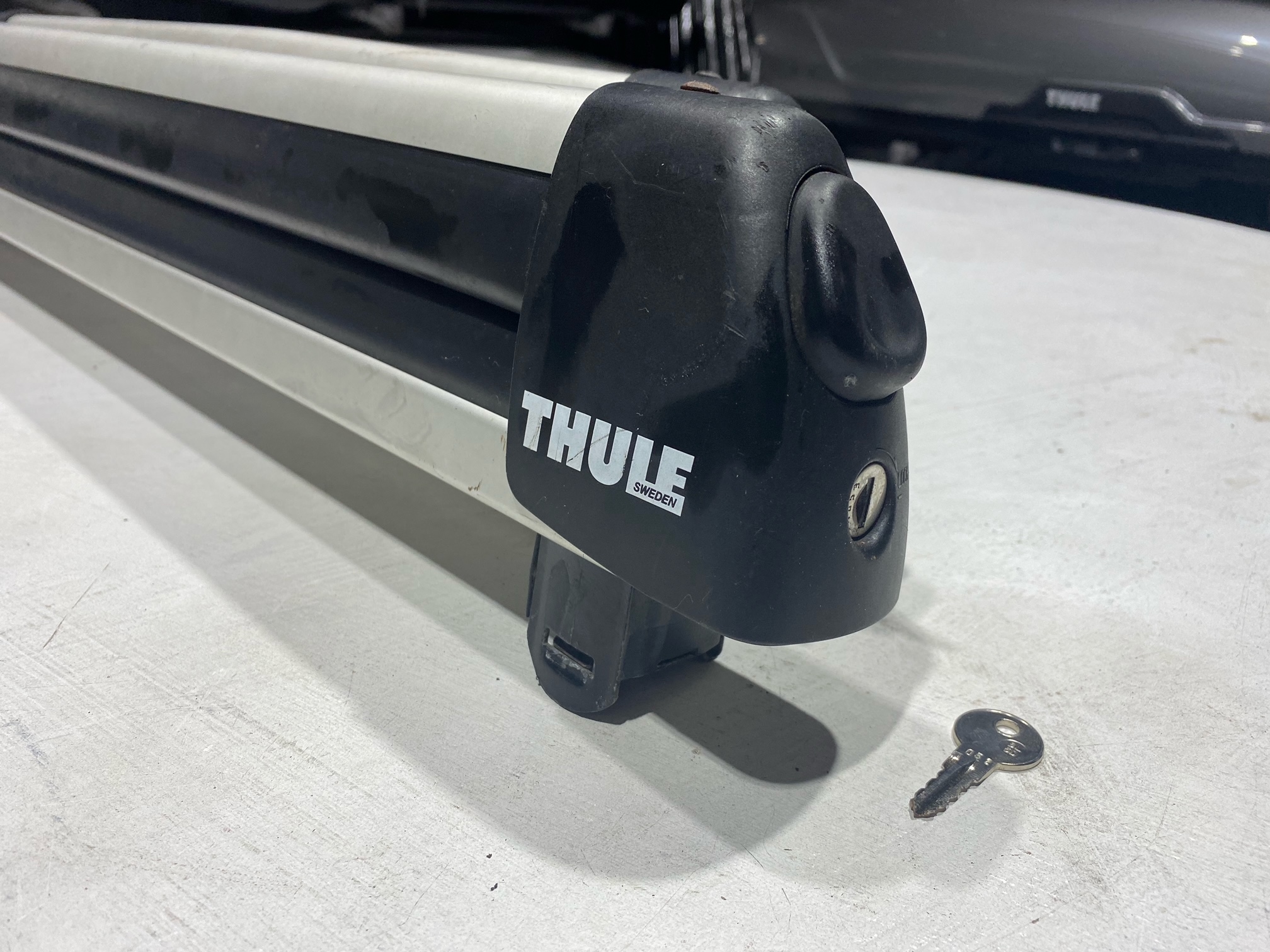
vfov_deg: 53.1
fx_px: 954
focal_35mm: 26
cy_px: 476
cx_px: 635
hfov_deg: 67.3
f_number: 1.8
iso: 64
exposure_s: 1/100
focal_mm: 4.25
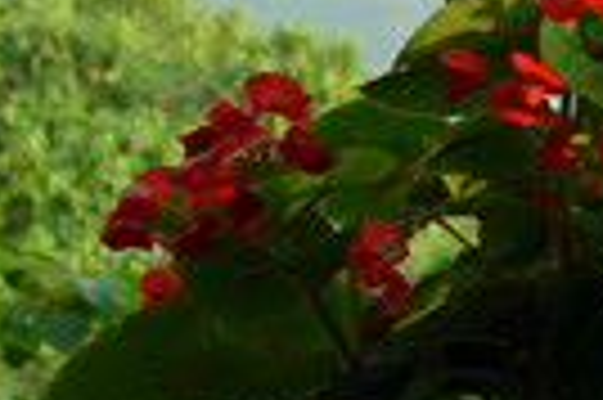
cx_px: 1746
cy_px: -34
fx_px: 2794
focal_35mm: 167
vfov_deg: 8.1
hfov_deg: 9.8
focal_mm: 10.4
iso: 125
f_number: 2.2
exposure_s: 1/800
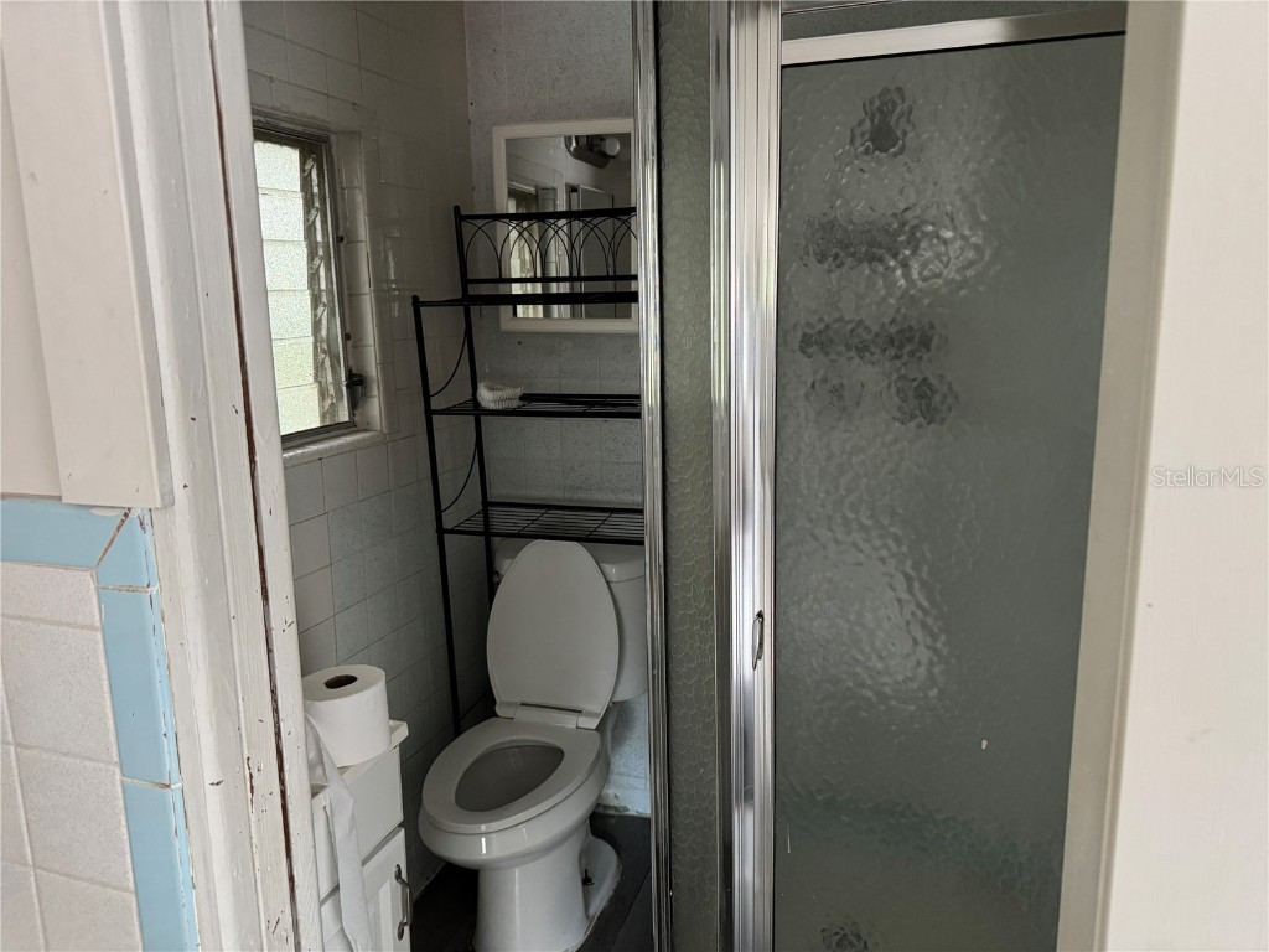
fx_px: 880
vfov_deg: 56.8
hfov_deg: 71.6
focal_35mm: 24
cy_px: 476
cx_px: 634
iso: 640
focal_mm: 6.76
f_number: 1.78
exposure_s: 1/60
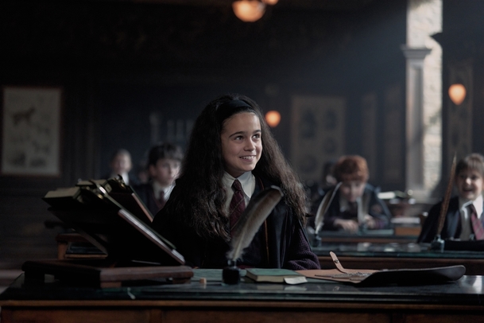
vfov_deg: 16.7
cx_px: 242
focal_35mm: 82
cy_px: 162
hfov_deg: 24.8
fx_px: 1102
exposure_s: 1/60
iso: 1600
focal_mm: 82
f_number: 2.8
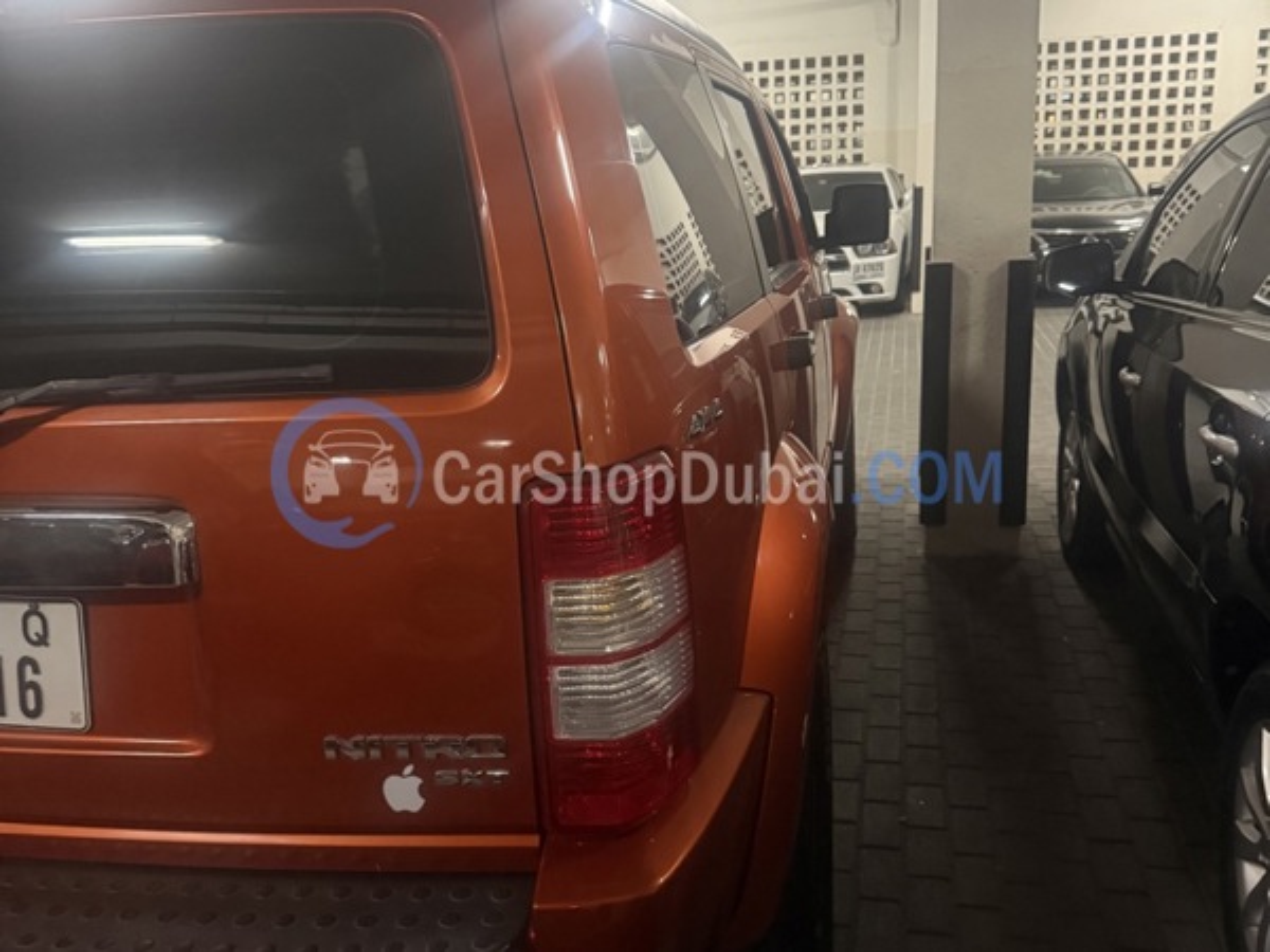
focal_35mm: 24
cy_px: 476
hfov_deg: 71.6
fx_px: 881
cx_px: 635
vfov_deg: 56.8
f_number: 1.78
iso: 1000
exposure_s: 1/33
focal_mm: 6.76
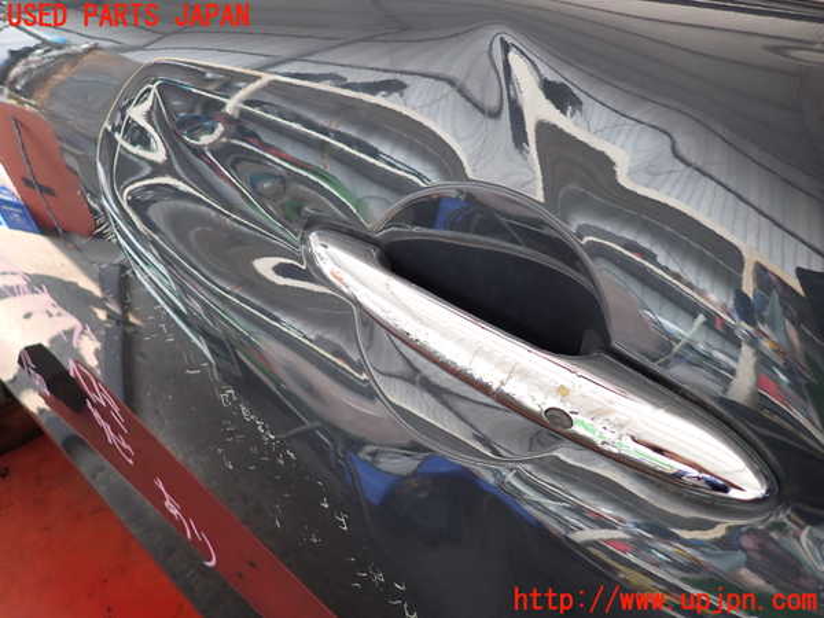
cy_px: 309
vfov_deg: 54.9
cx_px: 412
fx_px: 595
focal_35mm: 25
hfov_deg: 69.4
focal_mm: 4.5
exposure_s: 1/80
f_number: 2
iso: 200
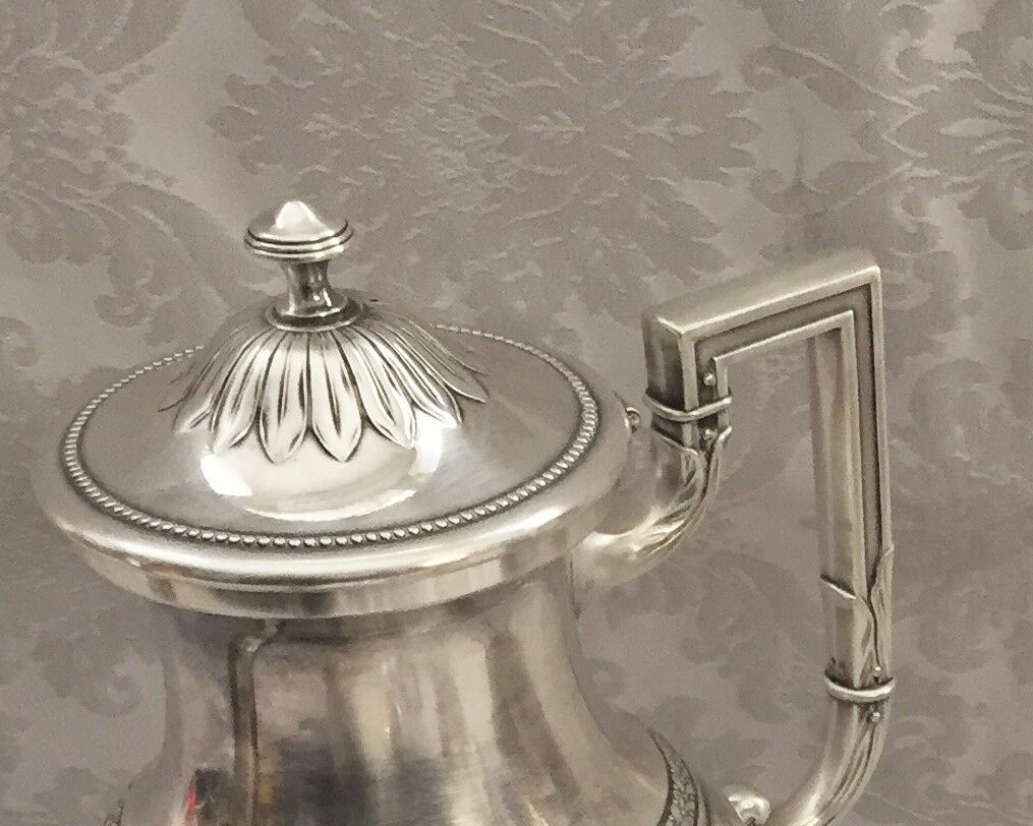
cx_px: 1076
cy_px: 1185
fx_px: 2782
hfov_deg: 20.3
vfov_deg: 15.7
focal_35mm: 91
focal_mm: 4.15
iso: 100
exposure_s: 1/33
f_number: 2.2
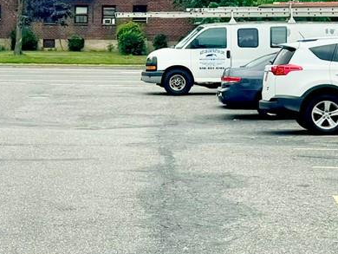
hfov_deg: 15.1
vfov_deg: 11.7
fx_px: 1231
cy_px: 59
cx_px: -62
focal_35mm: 126
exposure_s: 1/6410
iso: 80
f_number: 1.78
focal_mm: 6.76
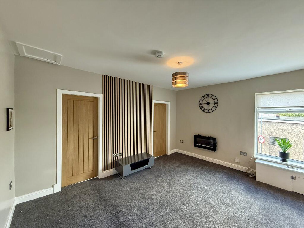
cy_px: 114
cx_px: 152
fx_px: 123
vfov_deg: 85.7
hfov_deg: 102.1
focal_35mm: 14
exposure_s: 1/50
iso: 250
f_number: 2.2
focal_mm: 2.22
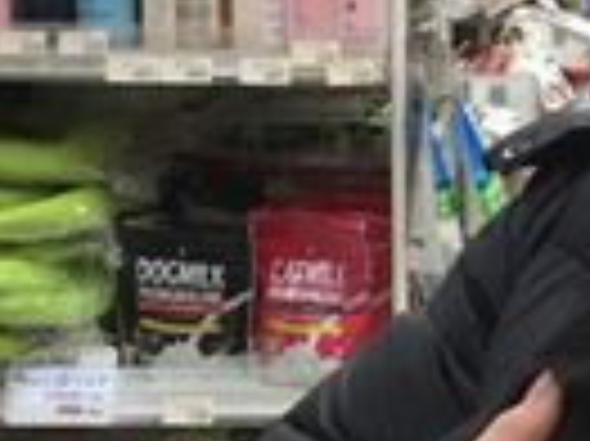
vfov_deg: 10.4
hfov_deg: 13.2
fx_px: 2418
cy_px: 248
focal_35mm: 142
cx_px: 842
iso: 80
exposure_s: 1/30
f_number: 2.4
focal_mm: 3.3
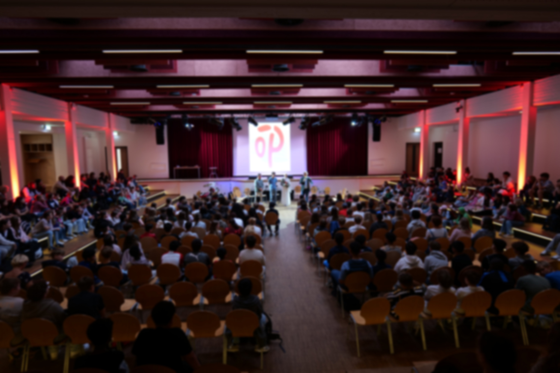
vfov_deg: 61.9
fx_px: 311
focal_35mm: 20
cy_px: 186
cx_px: 280
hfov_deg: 84.0
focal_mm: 20
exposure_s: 1/6
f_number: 3.5
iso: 400
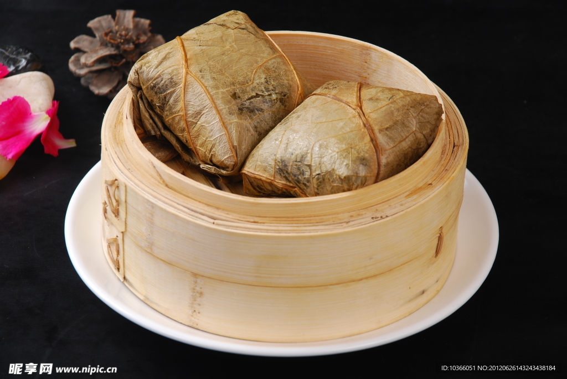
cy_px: 190
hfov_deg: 12.2
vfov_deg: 8.2
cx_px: 284
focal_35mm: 168
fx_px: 2649
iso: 100
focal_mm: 112
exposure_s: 1/125
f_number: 10
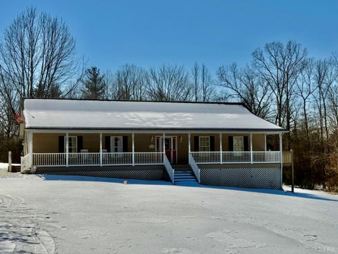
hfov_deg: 39.7
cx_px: 169
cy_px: 127
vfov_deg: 30.3
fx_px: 469
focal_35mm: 48
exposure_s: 1/11364
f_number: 1.78
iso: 50
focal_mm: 6.76
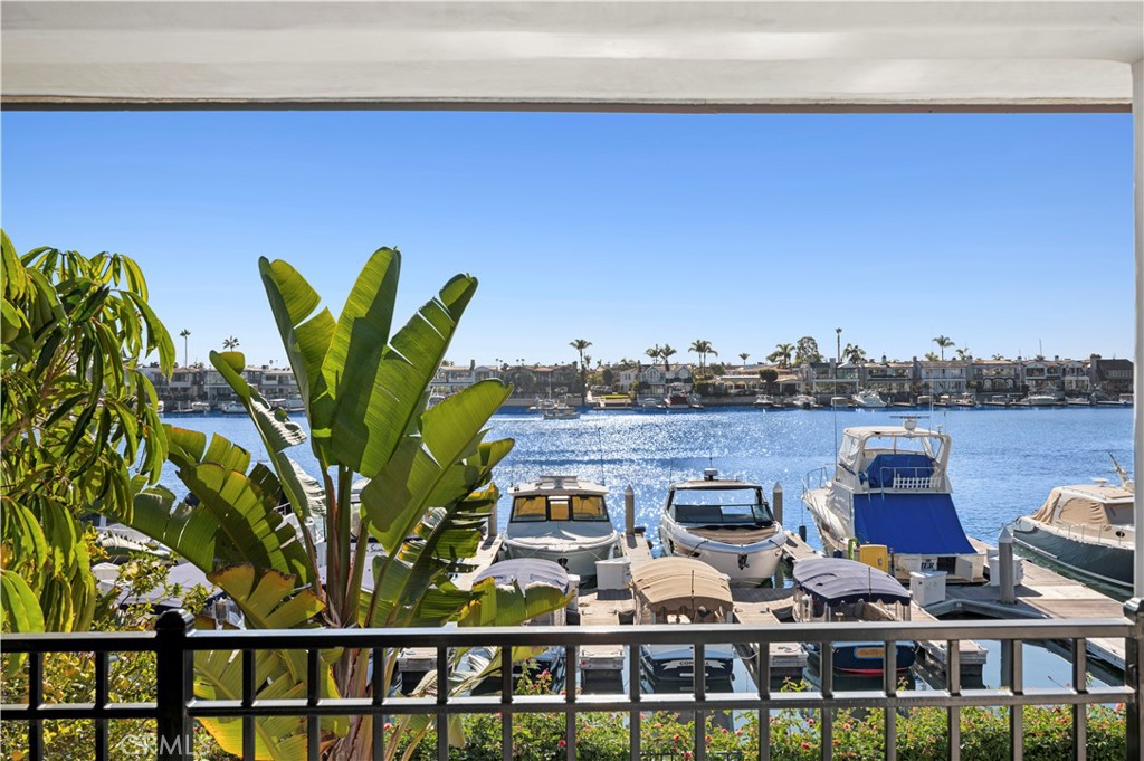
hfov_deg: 54.5
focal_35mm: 35
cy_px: 380
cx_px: 572
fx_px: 1111
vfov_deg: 37.8
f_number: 9
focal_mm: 35
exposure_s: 1/100
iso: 80
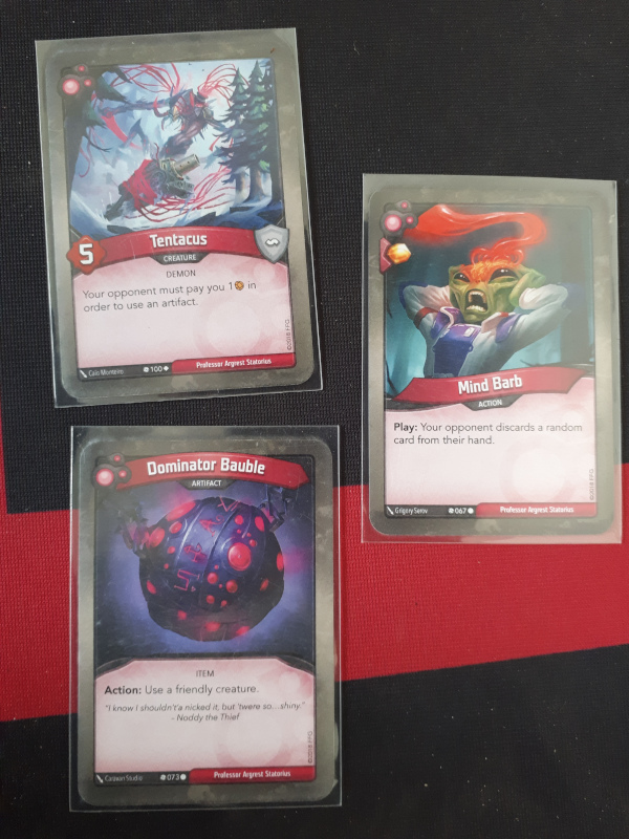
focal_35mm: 27
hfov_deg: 51.4
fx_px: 654
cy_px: 420
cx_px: 314
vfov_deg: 65.3
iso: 200
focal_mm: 3.6
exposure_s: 1/30
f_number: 1.9
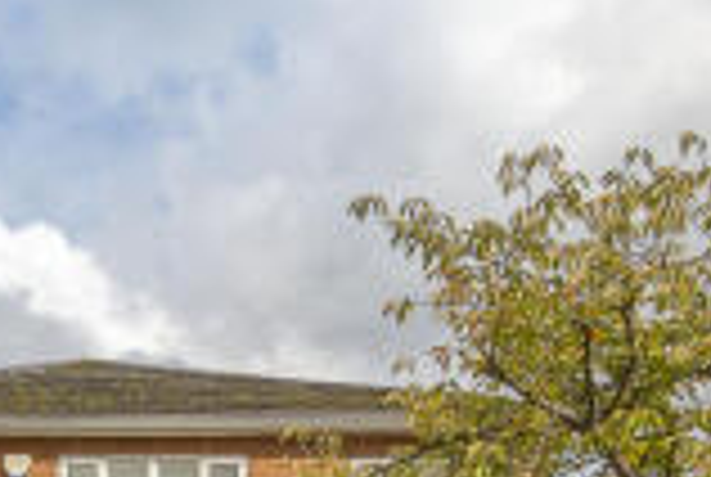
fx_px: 1247
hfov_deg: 30.1
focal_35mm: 63
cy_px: 664
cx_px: 34
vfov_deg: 19.5
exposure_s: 1/3200
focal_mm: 21
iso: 400
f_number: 5.6
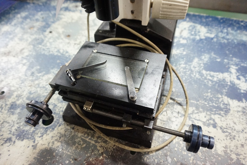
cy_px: 82
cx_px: 124
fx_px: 165
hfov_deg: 73.7
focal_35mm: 24
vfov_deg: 53.1
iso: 3200
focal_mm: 16
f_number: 3.5
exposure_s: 1/60
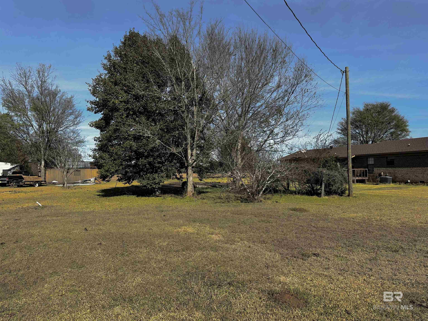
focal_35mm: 24
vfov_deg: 56.8
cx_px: 214
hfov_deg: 71.6
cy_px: 160
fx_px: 297
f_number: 1.78
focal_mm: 6.86
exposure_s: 1/4762
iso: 80
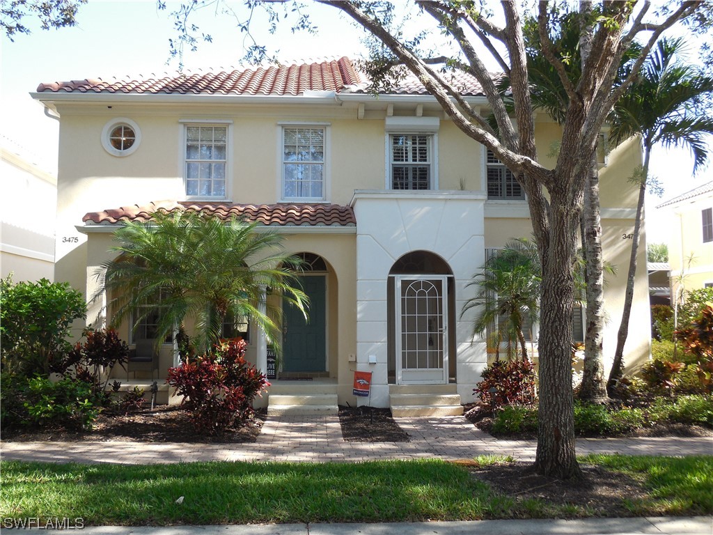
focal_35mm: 34
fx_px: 700
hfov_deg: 54.0
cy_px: 268
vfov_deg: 41.8
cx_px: 356
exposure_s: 1/200
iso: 125
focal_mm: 6.1
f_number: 3.4
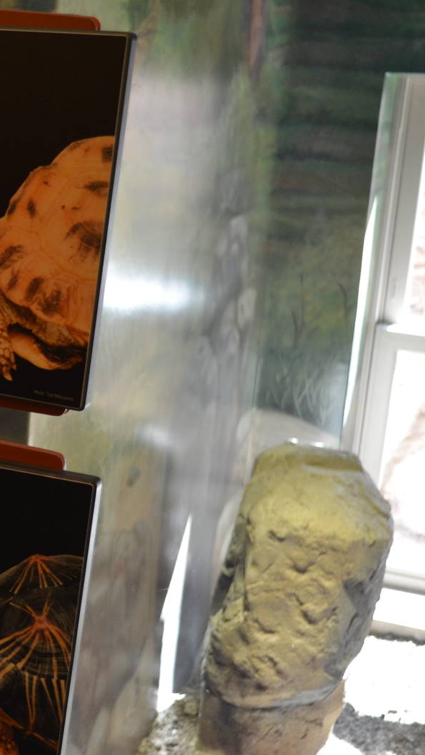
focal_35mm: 67
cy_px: 379
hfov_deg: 17.2
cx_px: -89
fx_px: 1342
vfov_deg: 31.4
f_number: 4.5
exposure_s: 1/50
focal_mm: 28
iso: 800
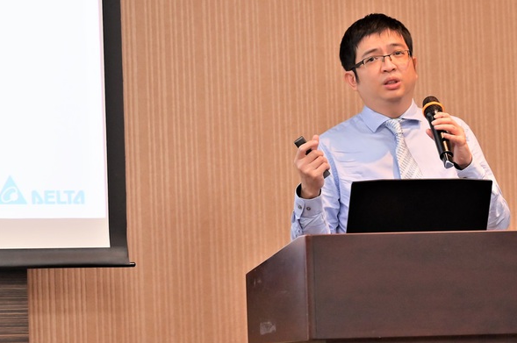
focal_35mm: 122
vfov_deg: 11.2
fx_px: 1750
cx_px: 260
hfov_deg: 16.8
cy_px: 174
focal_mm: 120
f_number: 4
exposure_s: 1/160
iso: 1000
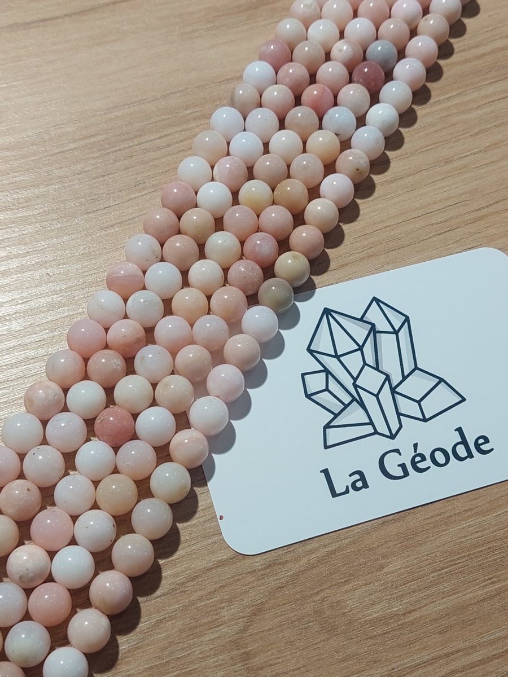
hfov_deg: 56.8
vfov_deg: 71.6
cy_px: 338
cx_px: 254
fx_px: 470
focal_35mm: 24
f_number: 1.8
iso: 40
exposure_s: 1/100
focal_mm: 5.23
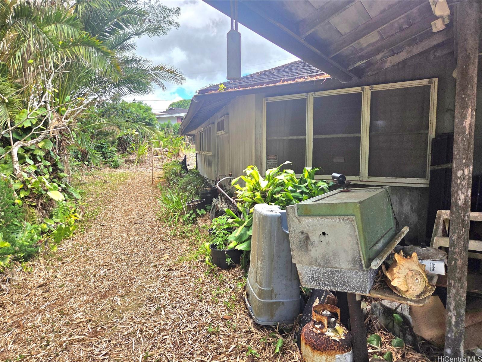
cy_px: 181
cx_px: 241
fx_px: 320
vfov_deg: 58.9
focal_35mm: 23
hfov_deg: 73.9
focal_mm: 5.4
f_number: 1.8
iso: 80
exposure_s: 1/1667
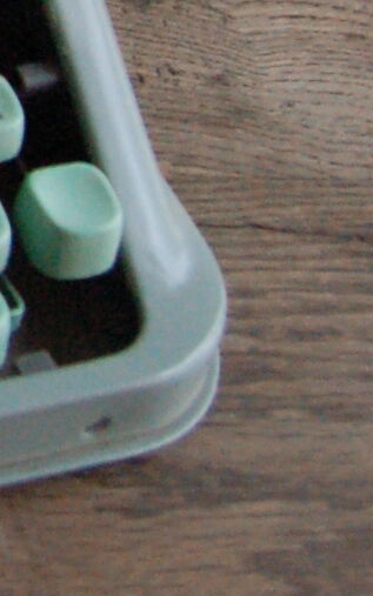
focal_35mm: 163
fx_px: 2650
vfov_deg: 11.9
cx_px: -715
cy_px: -461
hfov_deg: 7.2
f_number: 4.5
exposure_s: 1/80
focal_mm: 18
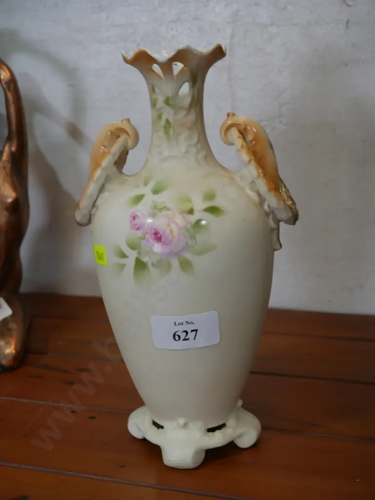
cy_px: 250
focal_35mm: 48
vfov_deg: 39.6
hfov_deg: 30.3
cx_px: 188
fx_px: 693
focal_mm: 24
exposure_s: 1/60
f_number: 5.2
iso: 250
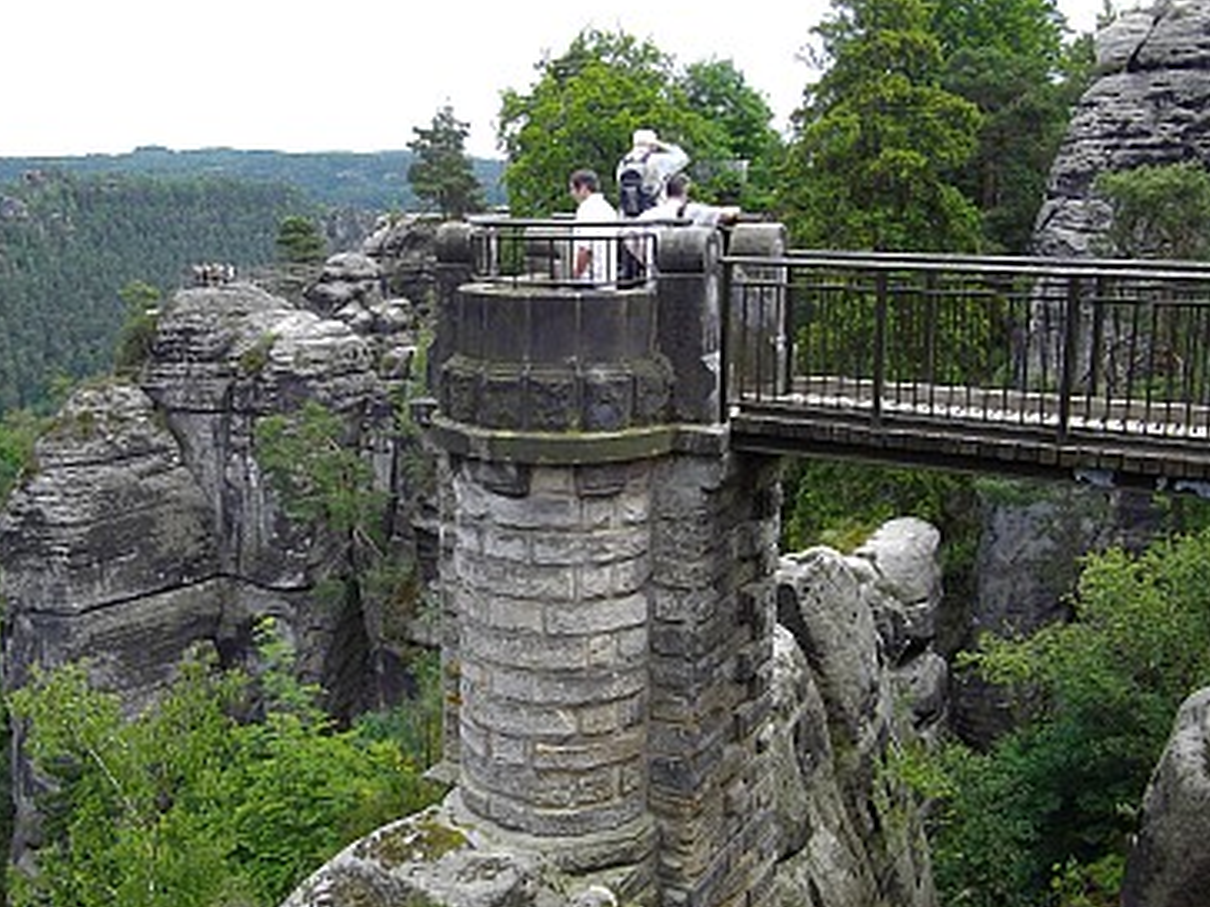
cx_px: 577
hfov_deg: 52.6
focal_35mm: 35
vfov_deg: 40.7
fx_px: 1223
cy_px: 438
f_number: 3.2
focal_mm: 4.9
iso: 100
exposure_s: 1/400
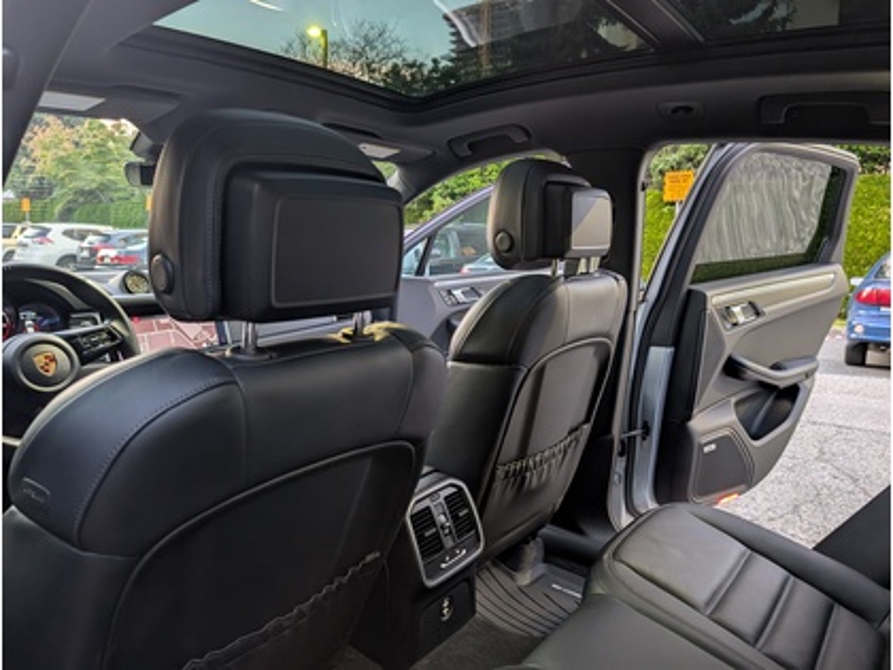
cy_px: 335
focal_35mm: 24
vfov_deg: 56.8
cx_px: 446
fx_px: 619
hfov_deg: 71.6
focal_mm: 6.9
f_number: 1.68
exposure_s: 1/27.3
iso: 367
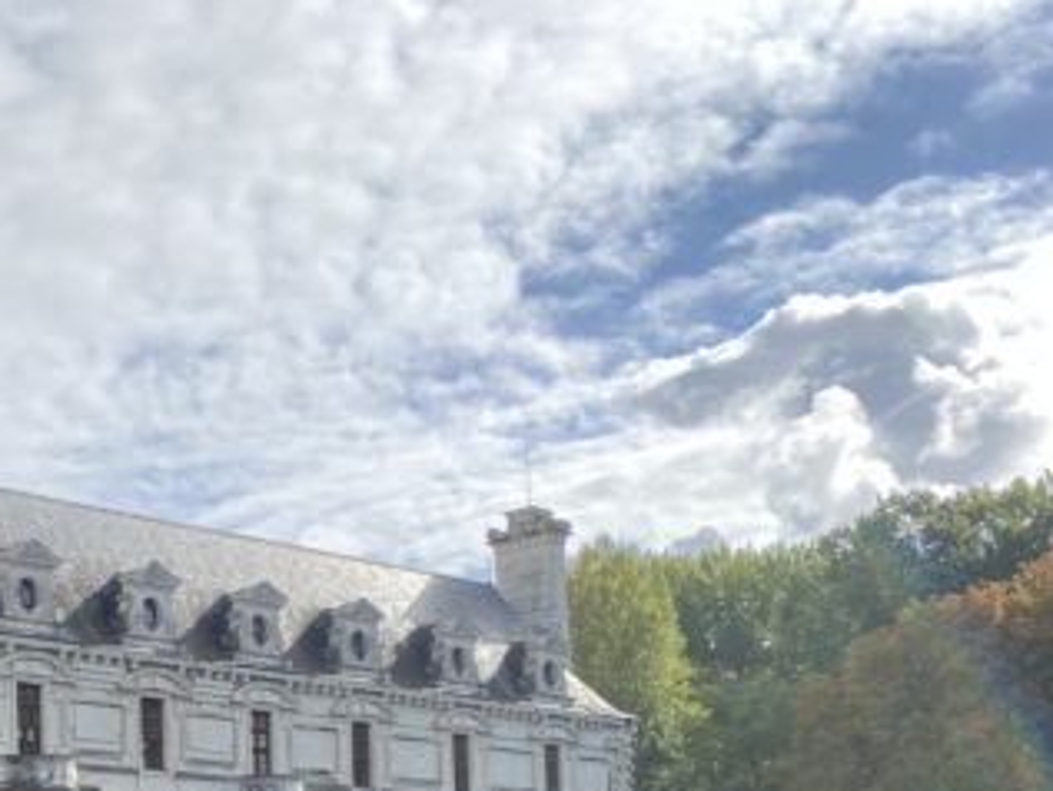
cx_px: -106
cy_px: 894
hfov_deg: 28.0
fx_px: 1917
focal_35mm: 63
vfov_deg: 21.9
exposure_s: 1/1678
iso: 32
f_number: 1.8
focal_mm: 4.25
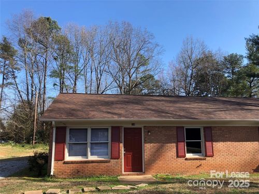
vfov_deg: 49.7
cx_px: 130
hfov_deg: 63.4
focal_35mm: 28
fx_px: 209
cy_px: 97
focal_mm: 3.99
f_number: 1.8
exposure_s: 1/889
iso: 20
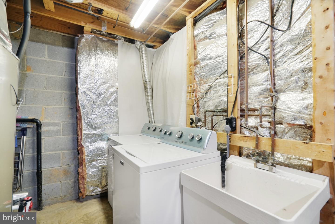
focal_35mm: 16
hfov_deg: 96.7
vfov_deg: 73.8
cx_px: 168
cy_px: 112
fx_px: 149
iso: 1250
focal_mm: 16
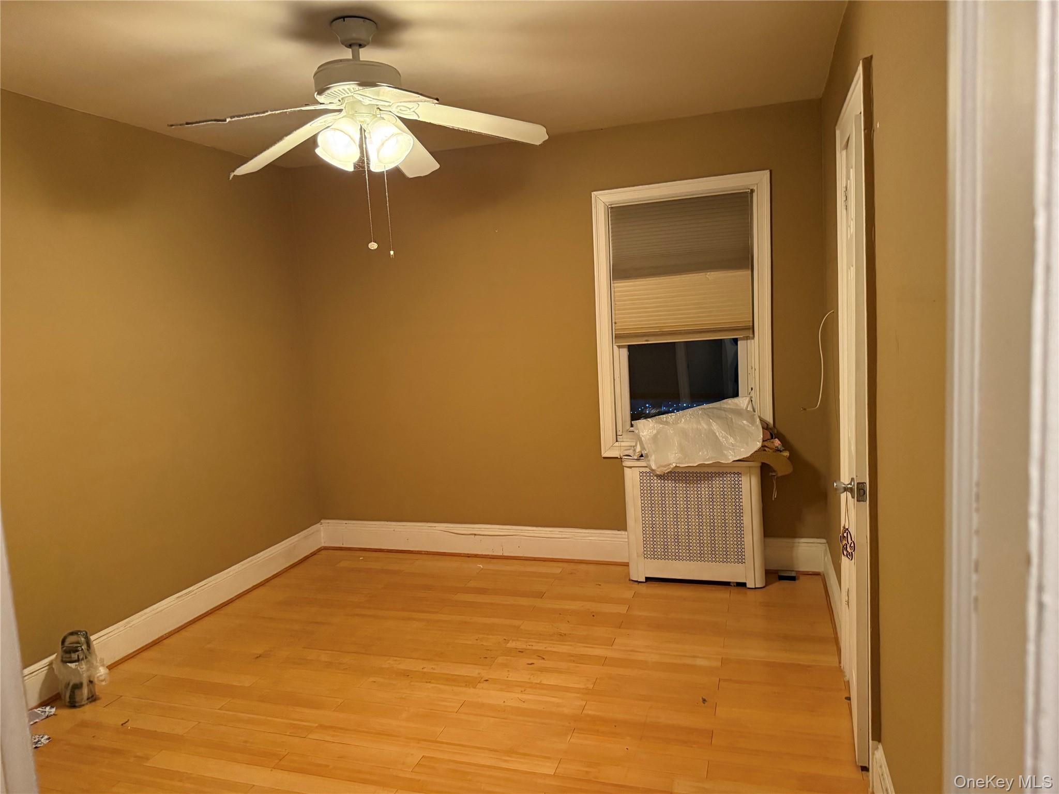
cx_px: 530
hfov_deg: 71.6
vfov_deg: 56.8
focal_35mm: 24
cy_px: 397
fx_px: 734
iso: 640
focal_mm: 6.76
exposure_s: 1/60
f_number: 1.78
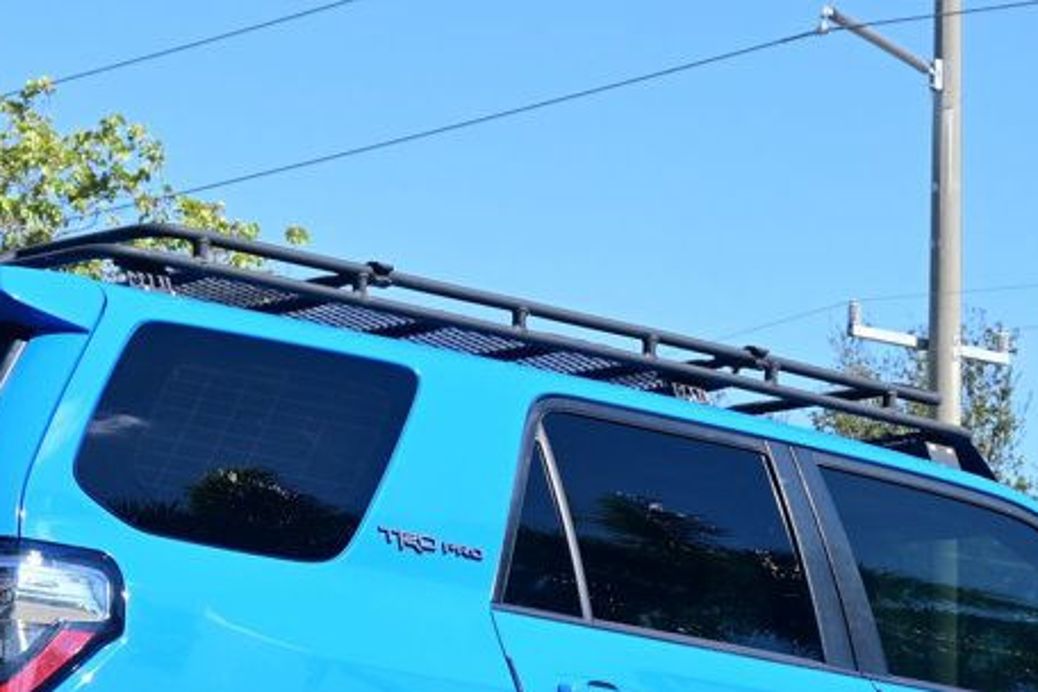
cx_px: 480
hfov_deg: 14.8
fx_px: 3982
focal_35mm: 138
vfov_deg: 9.9
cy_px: 665
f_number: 7.1
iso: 100
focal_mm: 41
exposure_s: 1/200
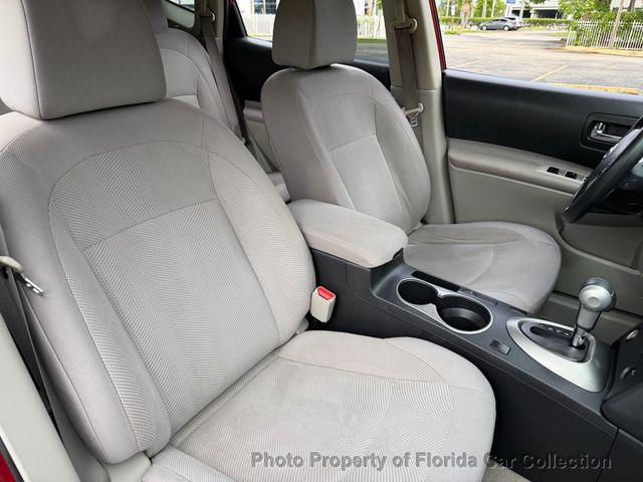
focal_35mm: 24
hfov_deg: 71.6
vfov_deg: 56.8
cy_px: 241
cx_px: 322
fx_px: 446
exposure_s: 1/473
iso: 80
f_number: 1.78
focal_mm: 6.76
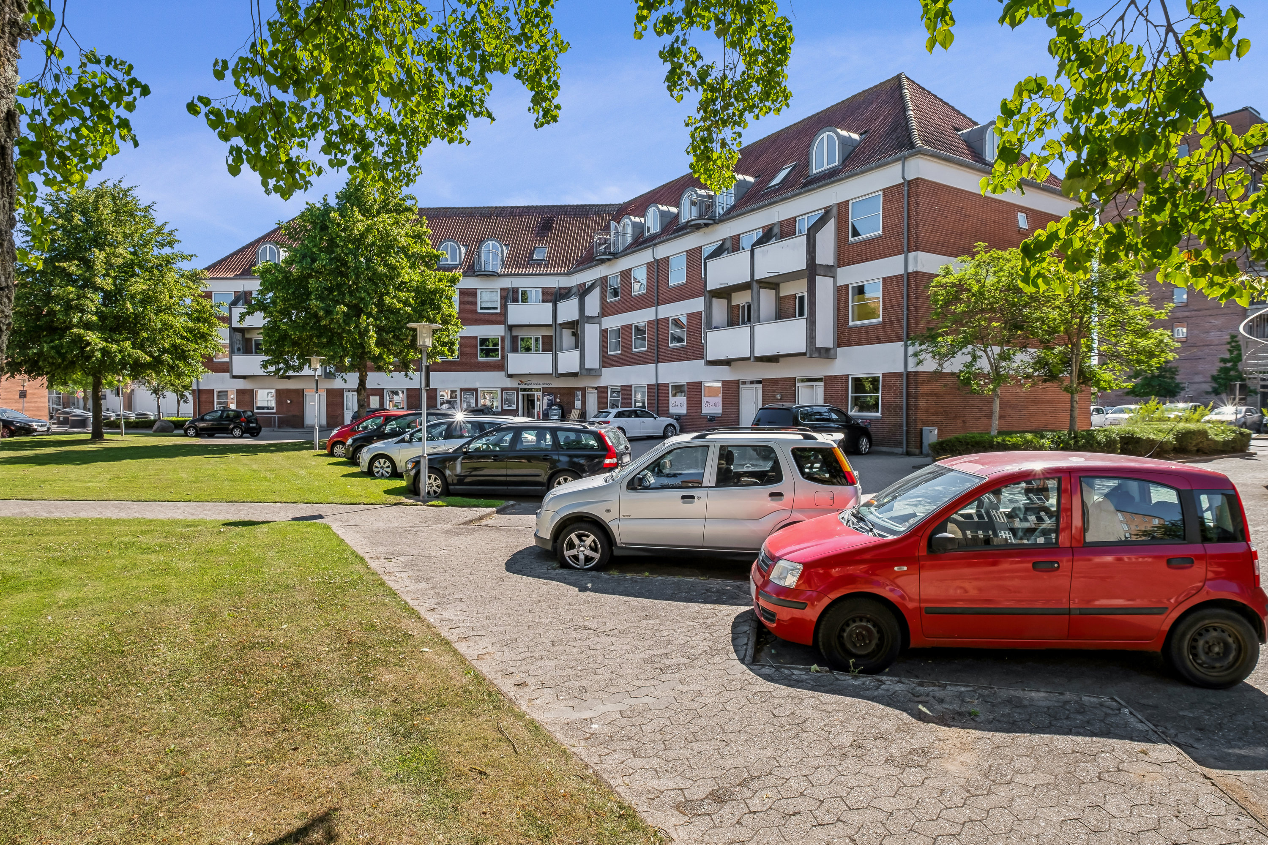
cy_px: 422
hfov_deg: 86.9
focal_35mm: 19
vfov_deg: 64.6
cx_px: 634
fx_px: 669
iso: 160
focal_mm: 12.6
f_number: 9
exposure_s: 1/125
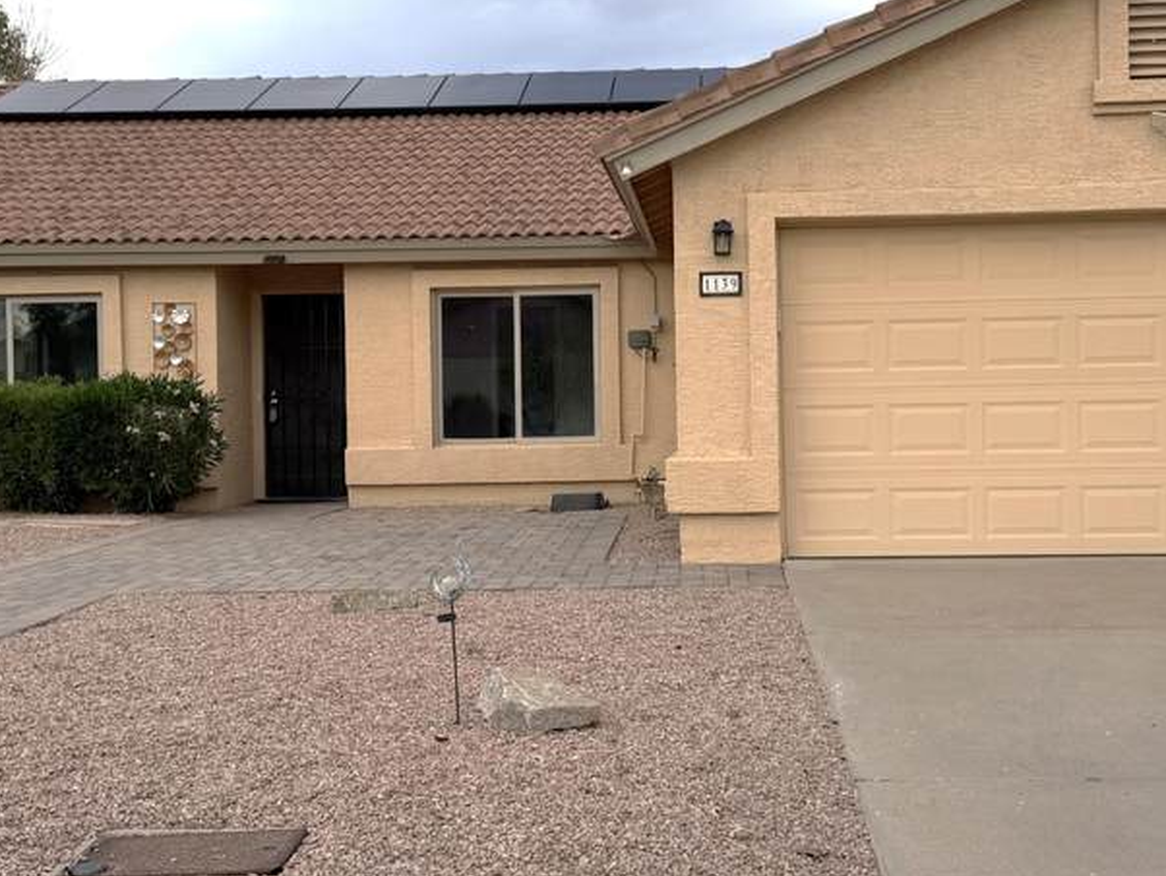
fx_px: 1719
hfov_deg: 37.4
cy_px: 419
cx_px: 641
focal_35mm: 51
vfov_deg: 28.6
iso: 80
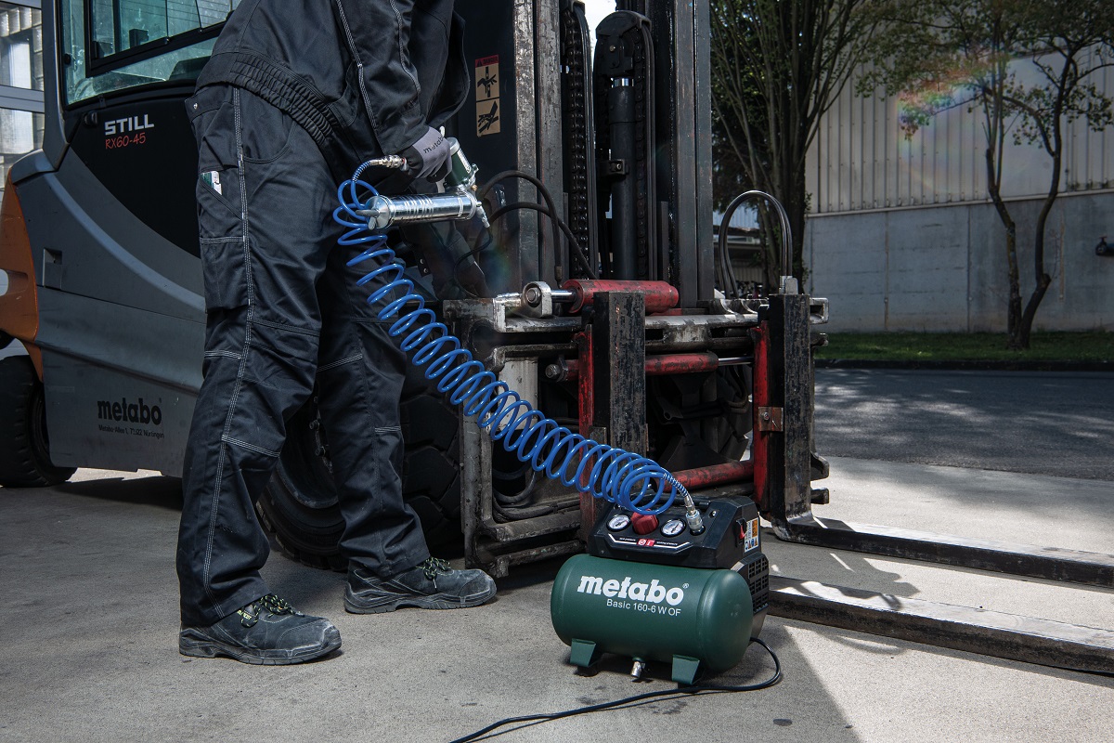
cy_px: 372
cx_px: 557
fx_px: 1238
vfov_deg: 33.4
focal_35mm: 40
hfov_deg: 48.5
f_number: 10
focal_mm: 40
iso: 100
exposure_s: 1/200
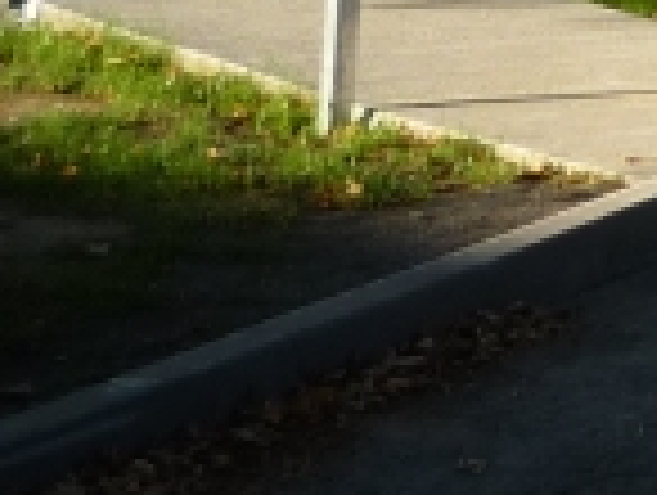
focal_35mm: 175
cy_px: -662
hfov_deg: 9.7
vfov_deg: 7.9
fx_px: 3327
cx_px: 1701
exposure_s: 1/250
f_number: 4
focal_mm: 5.2
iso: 100
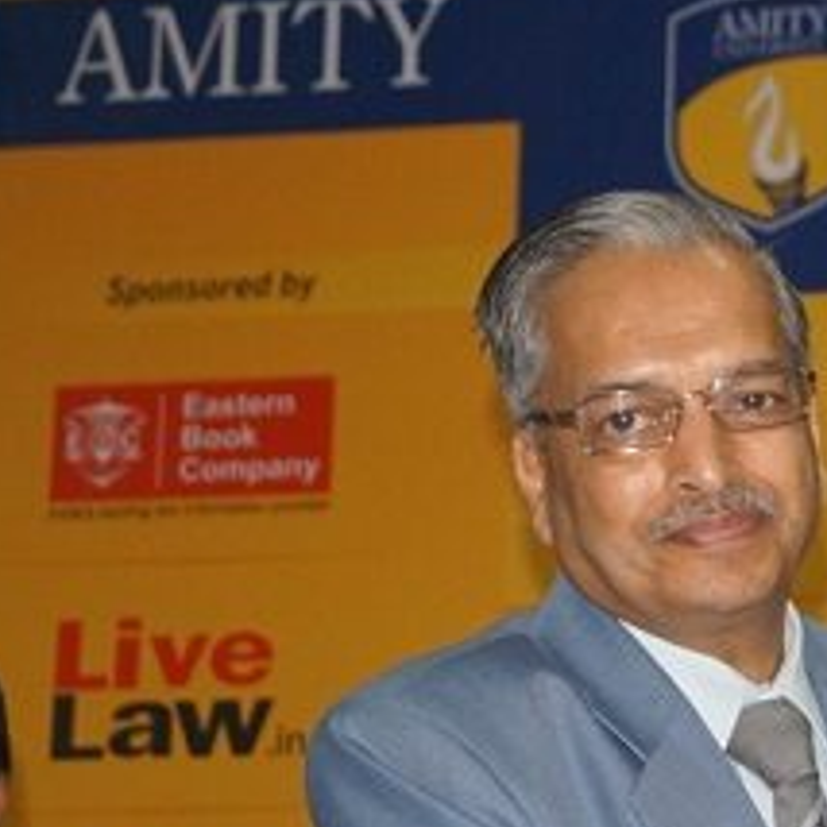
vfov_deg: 11.6
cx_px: 1355
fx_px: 4000
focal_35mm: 148
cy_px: 881
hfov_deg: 11.2
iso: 800
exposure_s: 1/100
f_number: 4.5
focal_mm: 35
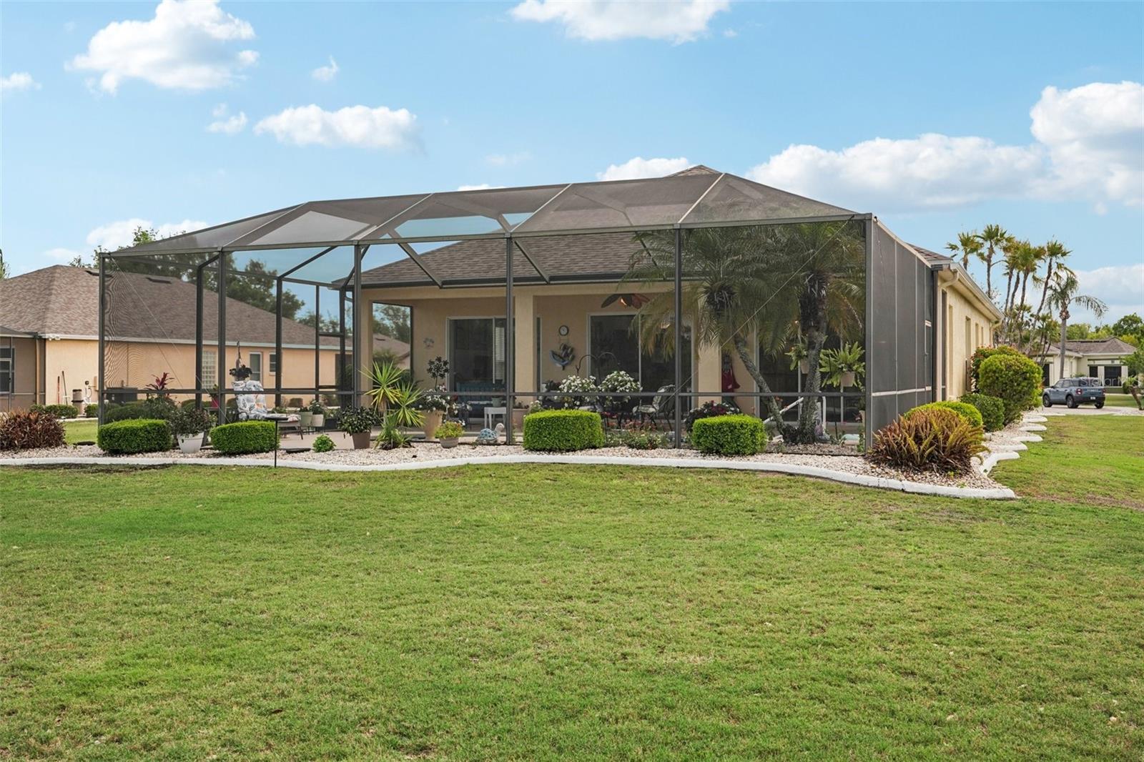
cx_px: 572
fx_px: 1096
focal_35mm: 34
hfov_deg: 55.1
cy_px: 381
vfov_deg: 38.3
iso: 400
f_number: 8
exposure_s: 1/500
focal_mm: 34.5
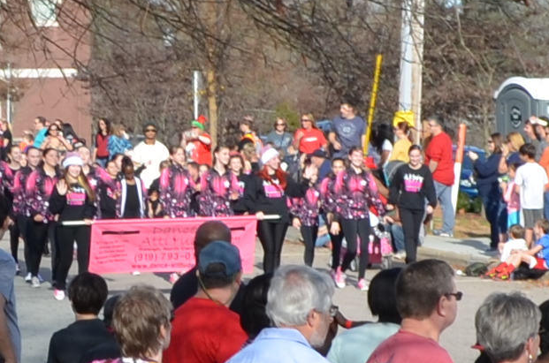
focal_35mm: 238
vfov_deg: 5.7
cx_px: 127
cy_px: 251
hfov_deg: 8.7
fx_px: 3621
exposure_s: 1/250
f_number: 8
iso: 125
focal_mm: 20
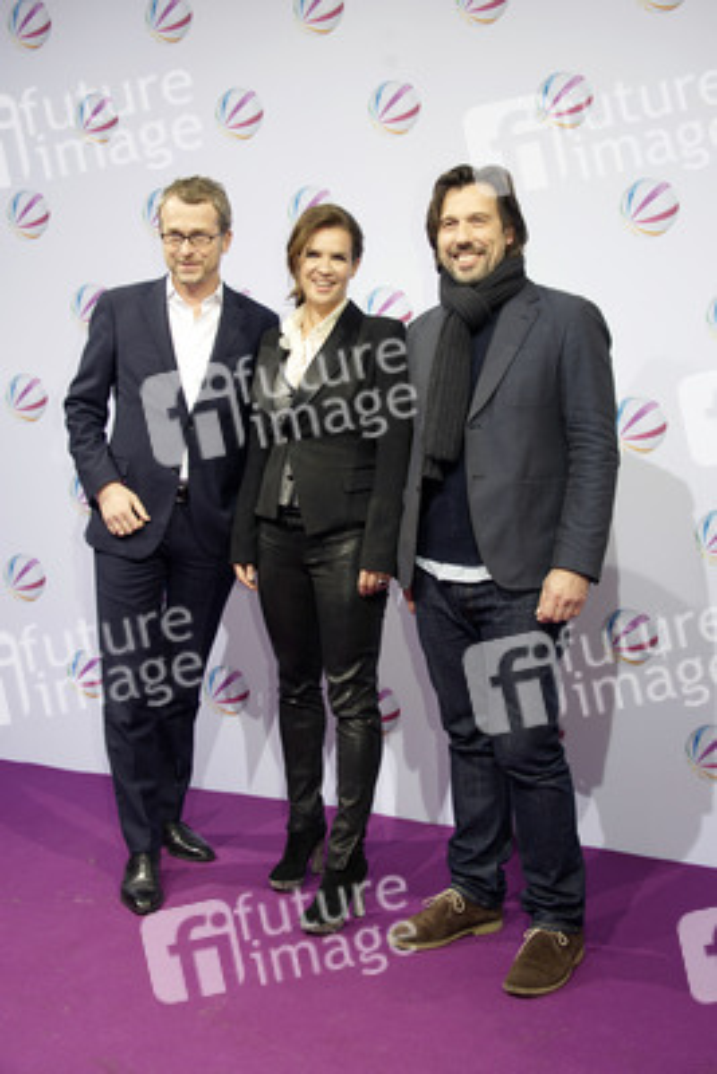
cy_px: 537
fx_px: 1254
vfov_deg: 46.4
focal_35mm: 42
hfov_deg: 31.9
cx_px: 358
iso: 640
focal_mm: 42
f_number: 5.6
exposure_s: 1/160
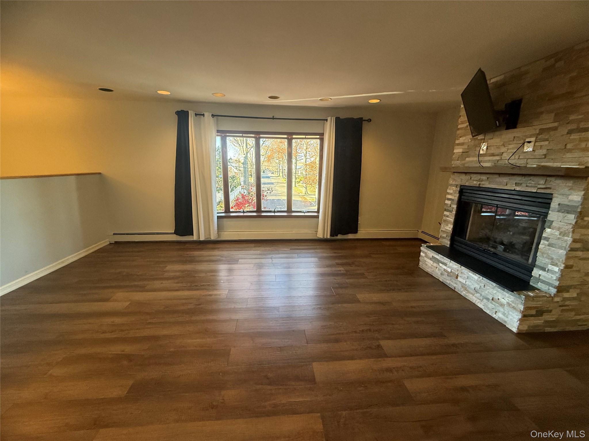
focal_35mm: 14
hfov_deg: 102.1
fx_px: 238
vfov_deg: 85.7
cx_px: 294
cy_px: 220
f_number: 2.2
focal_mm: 2.22
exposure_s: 1/120
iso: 200
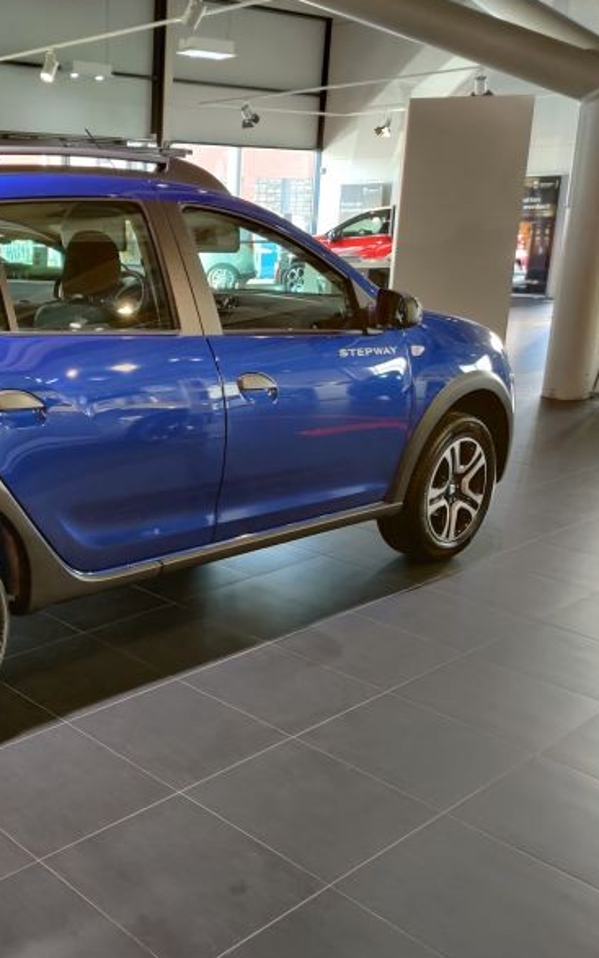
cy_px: 485
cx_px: 46
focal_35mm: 39
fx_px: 1018
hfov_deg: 31.1
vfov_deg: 50.4
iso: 640
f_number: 1.65
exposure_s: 1/33
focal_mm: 4.75
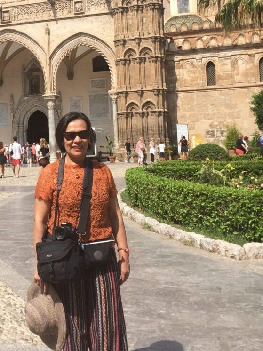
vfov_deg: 34.0
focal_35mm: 56
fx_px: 568
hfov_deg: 25.1
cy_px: 110
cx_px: 14
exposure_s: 1/2283
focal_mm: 4.15
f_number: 2.2
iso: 32
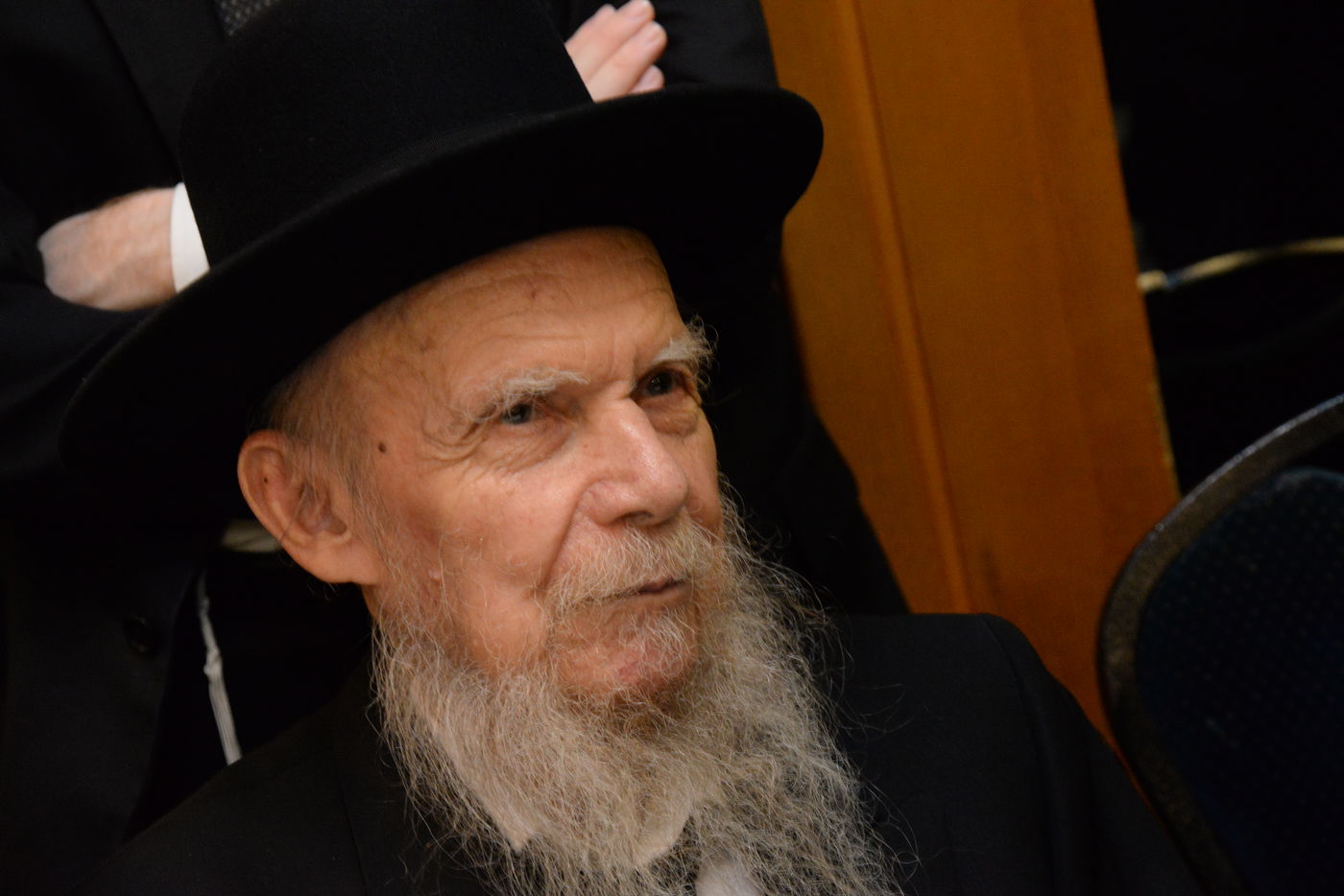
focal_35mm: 100
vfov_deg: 13.7
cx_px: 672
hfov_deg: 20.4
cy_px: 448
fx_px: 3734
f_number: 7.1
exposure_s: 1/200
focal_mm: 100
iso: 5000
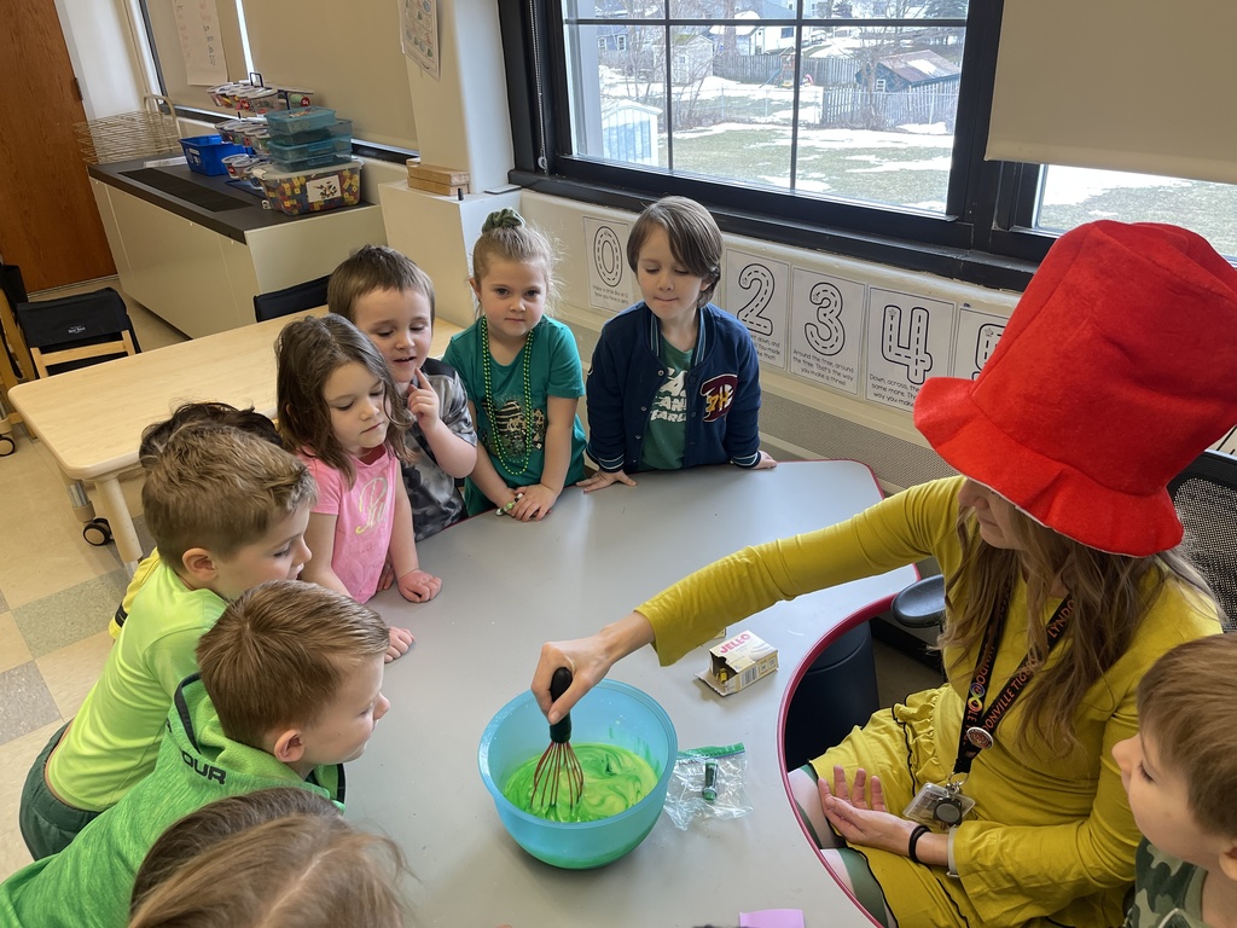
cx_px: 618
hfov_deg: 69.4
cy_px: 464
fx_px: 893
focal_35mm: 25
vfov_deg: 54.9
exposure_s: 1/120
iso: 100
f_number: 1.6
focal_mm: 5.1
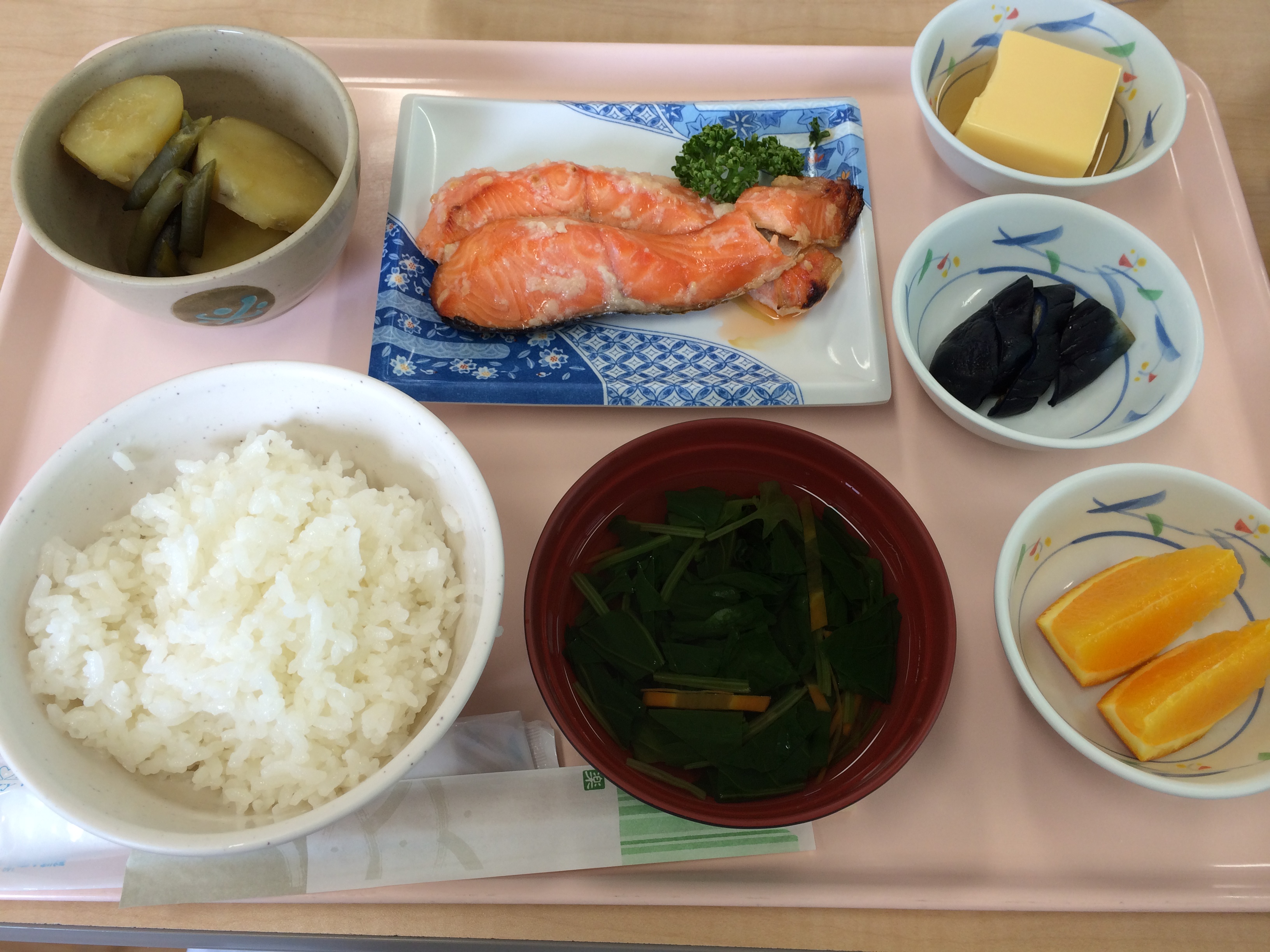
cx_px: 635
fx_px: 1101
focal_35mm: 30
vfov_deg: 46.8
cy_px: 476
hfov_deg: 60.0
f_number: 2.2
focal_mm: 4.12
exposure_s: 1/60
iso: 40
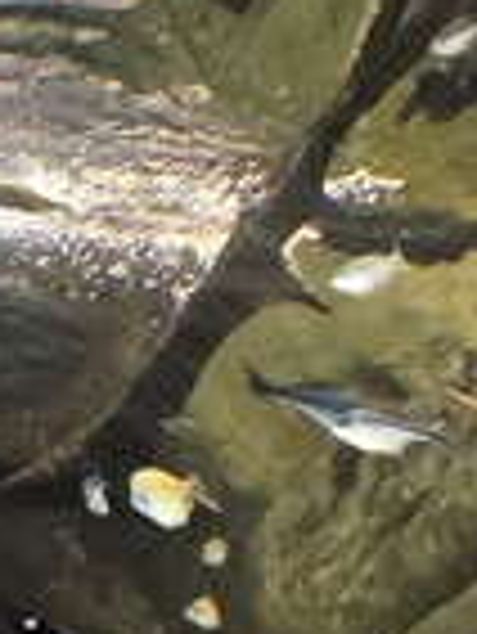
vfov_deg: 11.6
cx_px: -886
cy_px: 733
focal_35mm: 167
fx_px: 3064
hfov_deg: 7.9
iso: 1000
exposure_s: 1/60
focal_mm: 6.3
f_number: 1.7
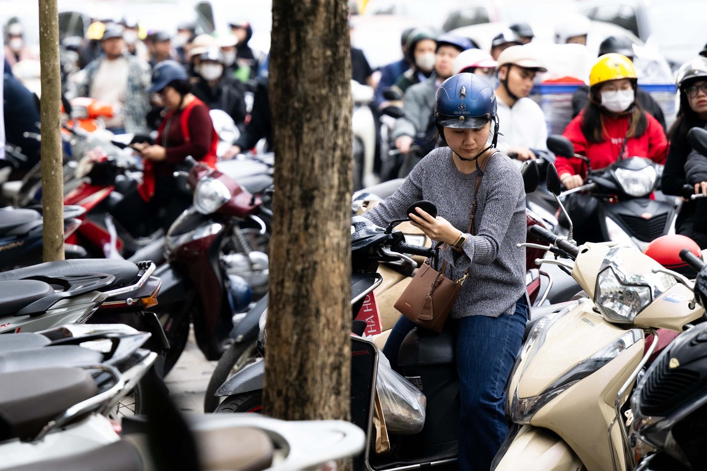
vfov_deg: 6.9
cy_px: 160
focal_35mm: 200
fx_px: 3926
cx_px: 235
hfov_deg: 10.3
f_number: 2.8
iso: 400
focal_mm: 115
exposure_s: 1/400
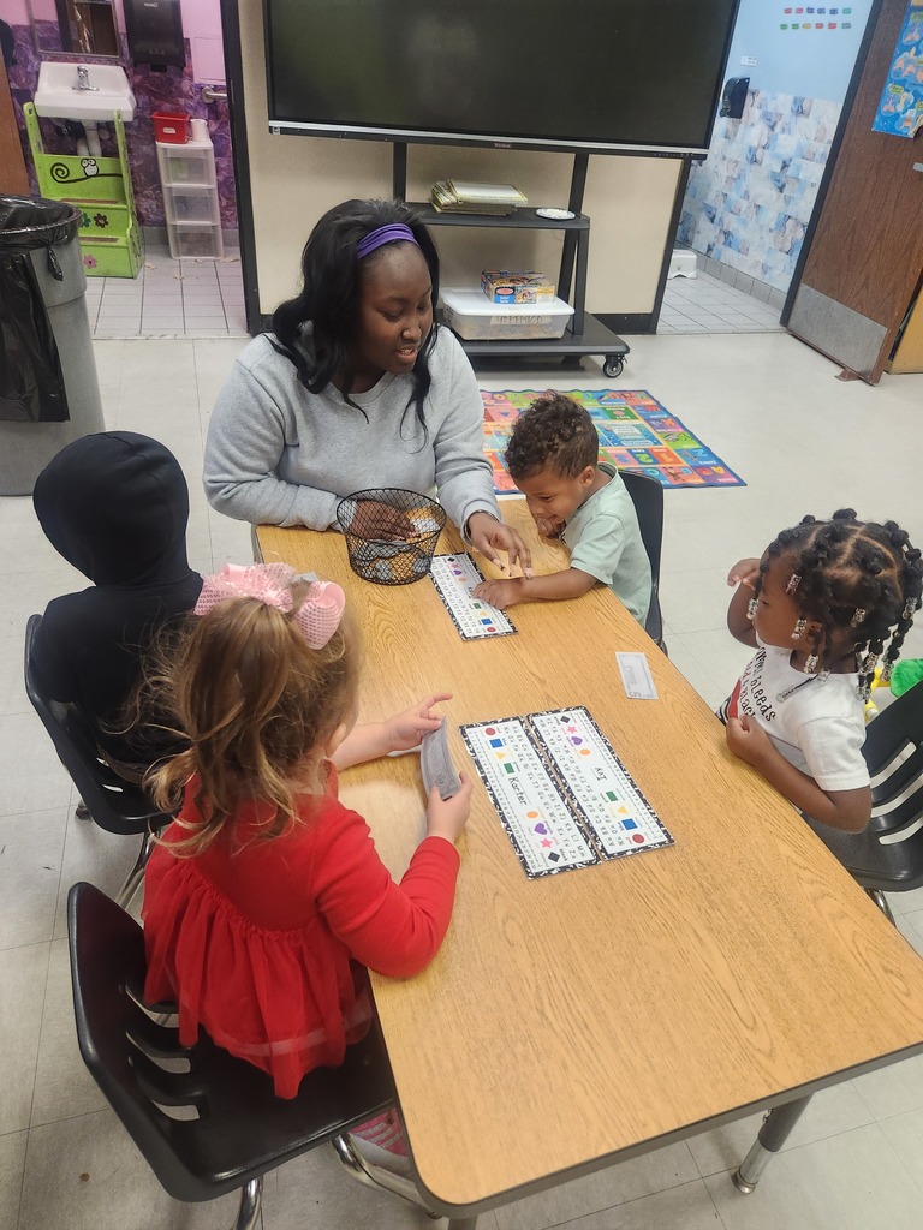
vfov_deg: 73.9
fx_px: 818
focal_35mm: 23
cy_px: 615
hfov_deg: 58.9
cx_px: 462
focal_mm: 5.4
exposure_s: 1/120
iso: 320
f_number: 1.8
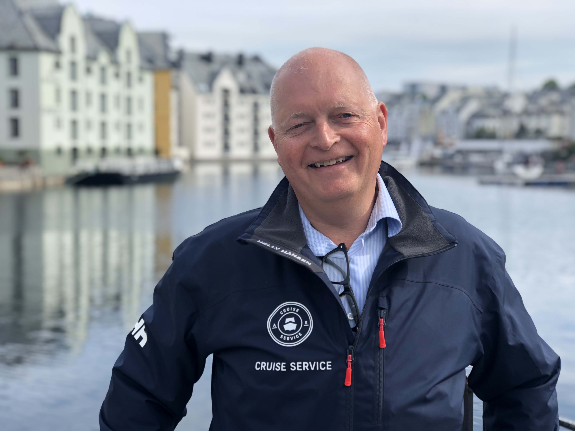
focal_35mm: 57
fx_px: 947
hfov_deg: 33.8
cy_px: 216
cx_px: 288
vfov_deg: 25.7
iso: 20
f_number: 2.8
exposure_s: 1/316
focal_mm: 6.6
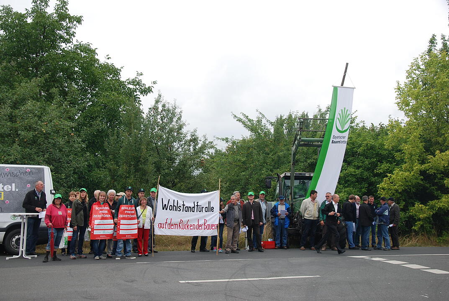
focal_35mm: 42
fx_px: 525
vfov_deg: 32.0
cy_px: 150
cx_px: 224
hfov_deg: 46.3
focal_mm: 28
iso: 100
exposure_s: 1/160
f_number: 6.3
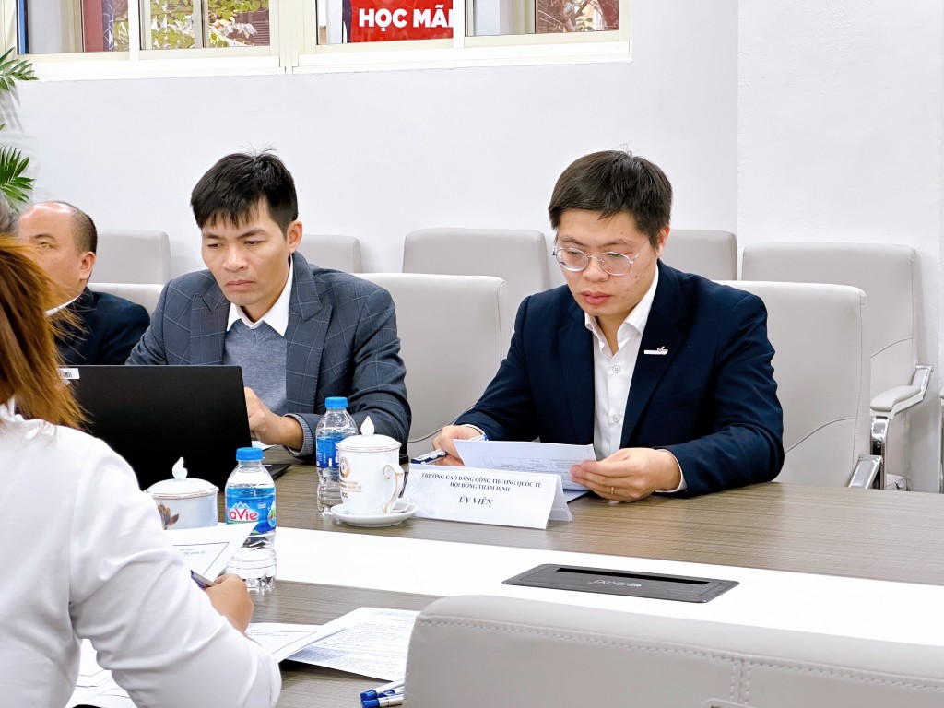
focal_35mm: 77
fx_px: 2100
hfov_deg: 25.3
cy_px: 354
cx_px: 472
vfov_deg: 19.1
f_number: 2.8
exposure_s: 1/50
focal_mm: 9
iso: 200
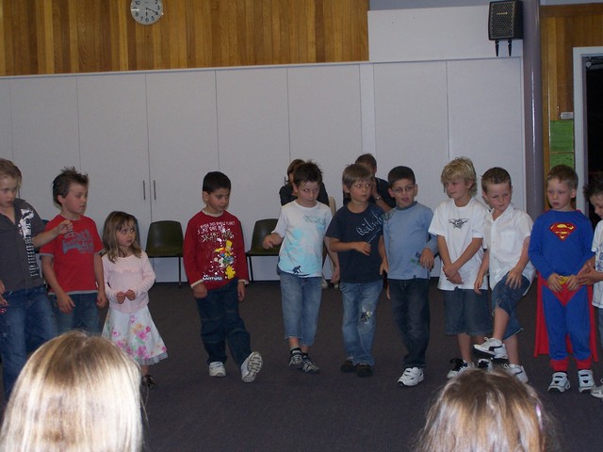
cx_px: 302
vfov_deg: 21.3
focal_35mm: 69
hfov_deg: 28.2
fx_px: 1202
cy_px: 226
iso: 140
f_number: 3.2
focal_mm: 11.5
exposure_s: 1/80
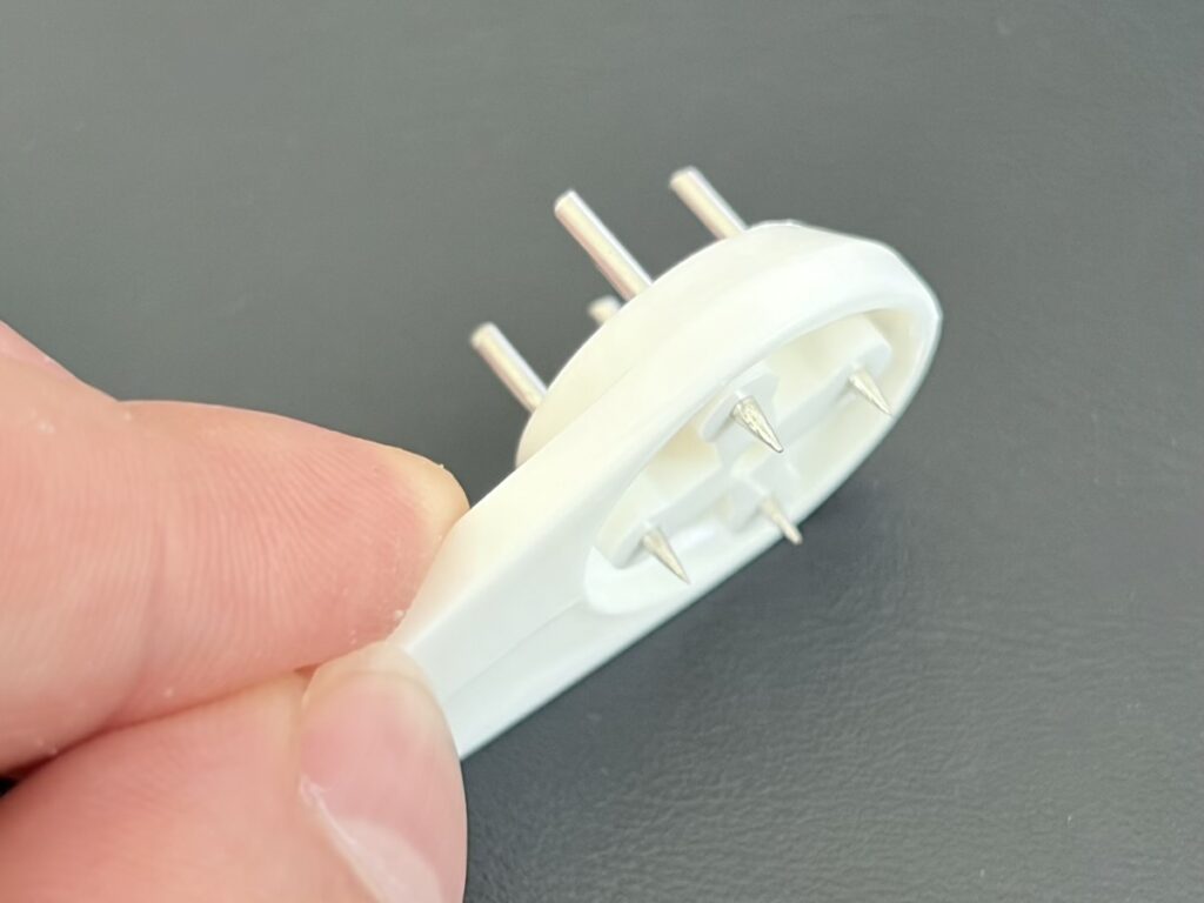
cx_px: 602
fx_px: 1809
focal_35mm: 52
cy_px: 452
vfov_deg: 28.0
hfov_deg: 36.8
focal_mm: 5.96
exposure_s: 1/40
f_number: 1.6
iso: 200
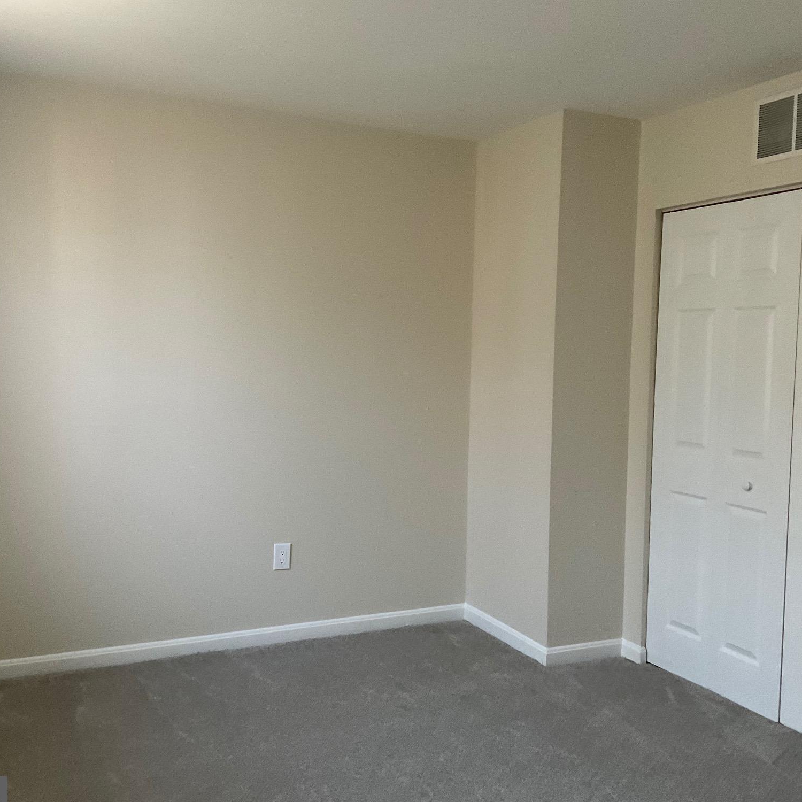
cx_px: 421
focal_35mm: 35
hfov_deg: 47.2
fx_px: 917
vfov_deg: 47.2
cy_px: 410
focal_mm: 3
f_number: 1.8
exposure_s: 1/60
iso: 200
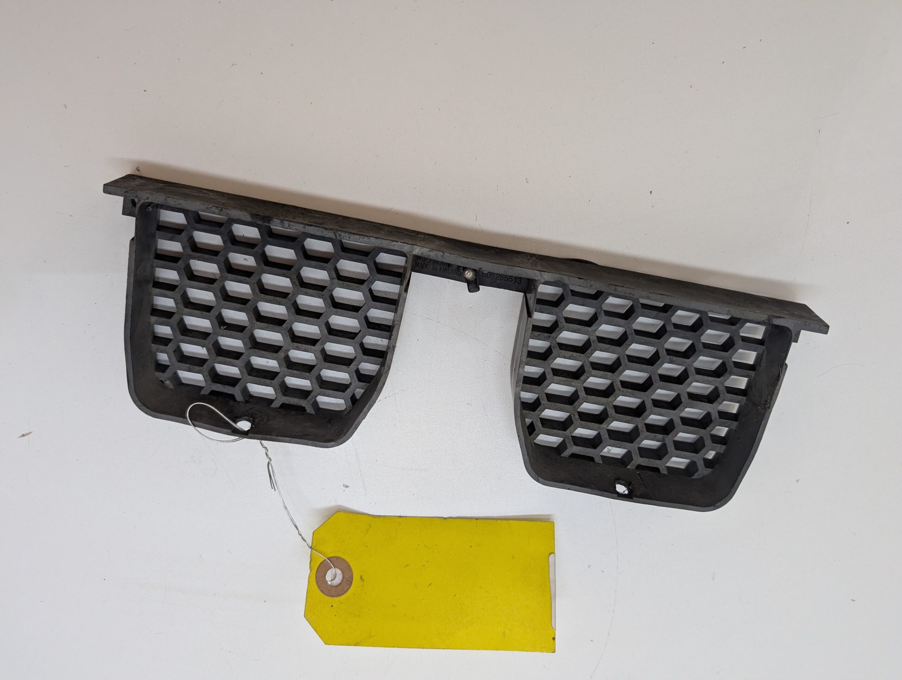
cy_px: 340
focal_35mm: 24
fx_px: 626
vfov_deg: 56.9
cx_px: 451
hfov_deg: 71.5
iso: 293
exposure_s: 1/135
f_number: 1.68
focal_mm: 6.9
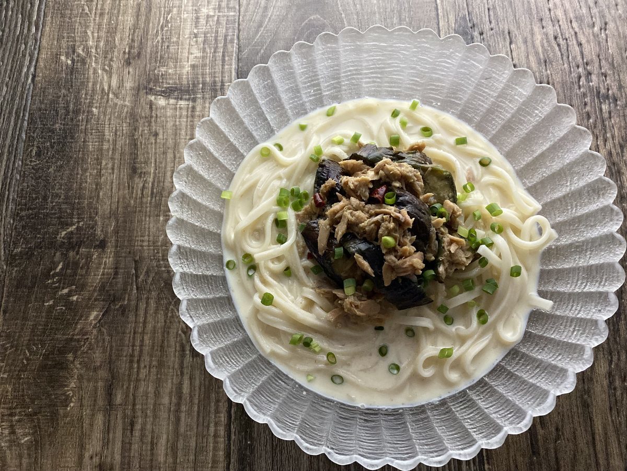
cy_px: 236
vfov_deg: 53.1
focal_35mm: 26
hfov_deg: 67.3
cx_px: 314
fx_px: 471
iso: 640
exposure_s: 1/39
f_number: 1.8
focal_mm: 4.25
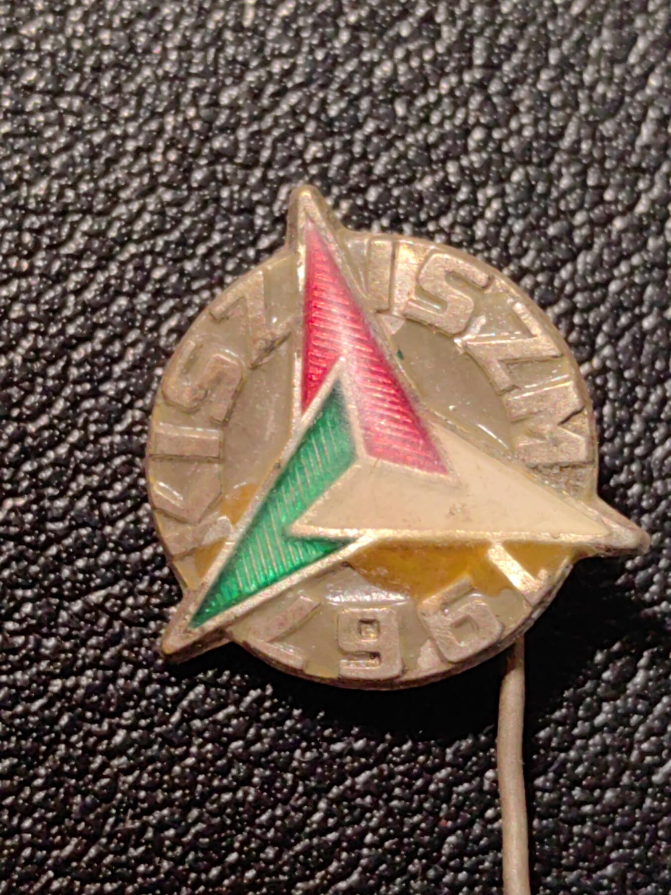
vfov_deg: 19.1
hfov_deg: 14.4
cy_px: 448
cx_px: 336
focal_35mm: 103
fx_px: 2662
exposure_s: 1/50
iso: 80
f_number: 2
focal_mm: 5.75
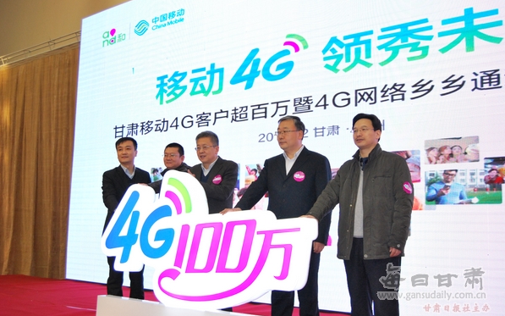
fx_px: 550
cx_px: 253
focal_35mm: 40
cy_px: 165
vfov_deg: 32.0
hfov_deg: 49.3
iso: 800
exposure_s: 1/200
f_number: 4.2
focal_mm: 26
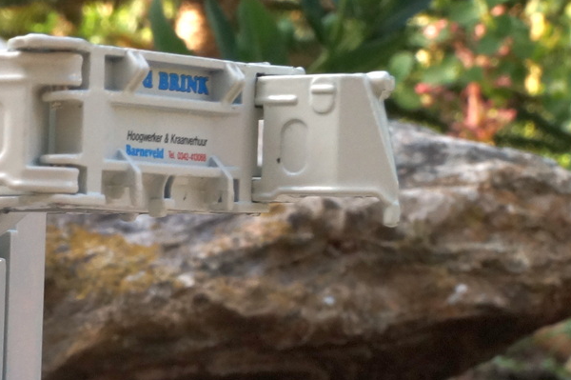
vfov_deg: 10.4
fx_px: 2060
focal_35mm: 130
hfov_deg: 14.5
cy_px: 394
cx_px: -341
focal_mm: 26
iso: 500
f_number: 18
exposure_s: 1/60
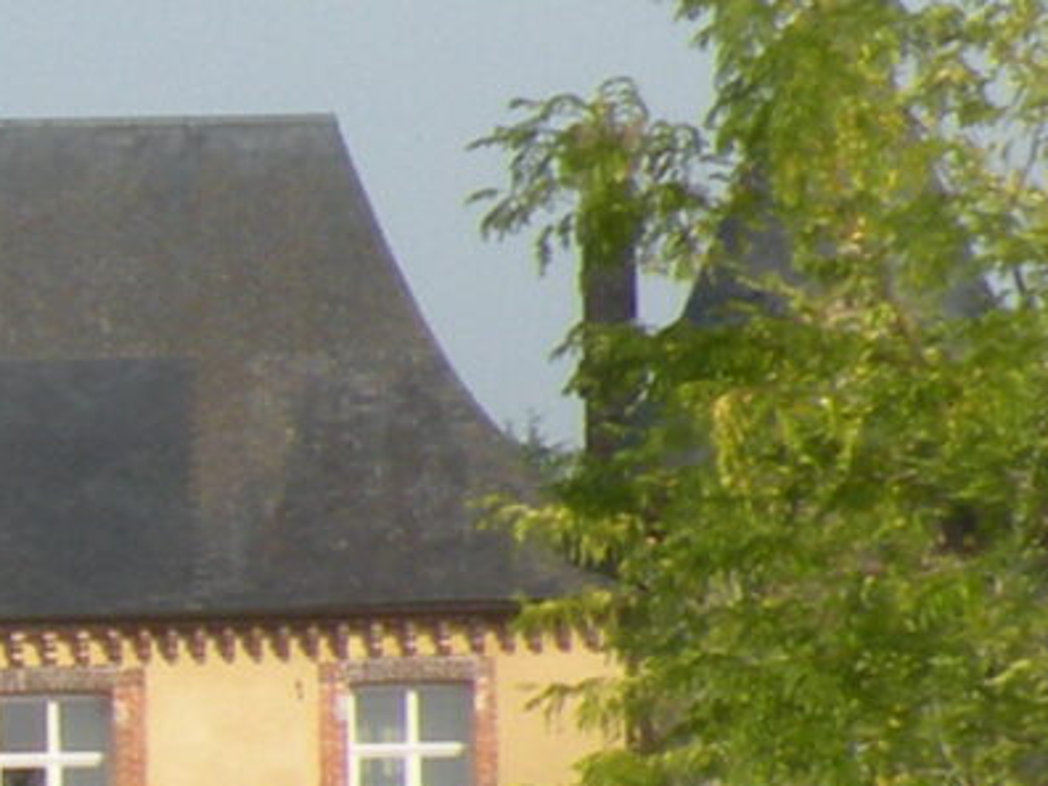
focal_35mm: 362
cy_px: 826
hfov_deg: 5.4
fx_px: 10960
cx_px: -561
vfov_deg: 4.1
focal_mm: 9.8
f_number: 6.3
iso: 64
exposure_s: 1/240
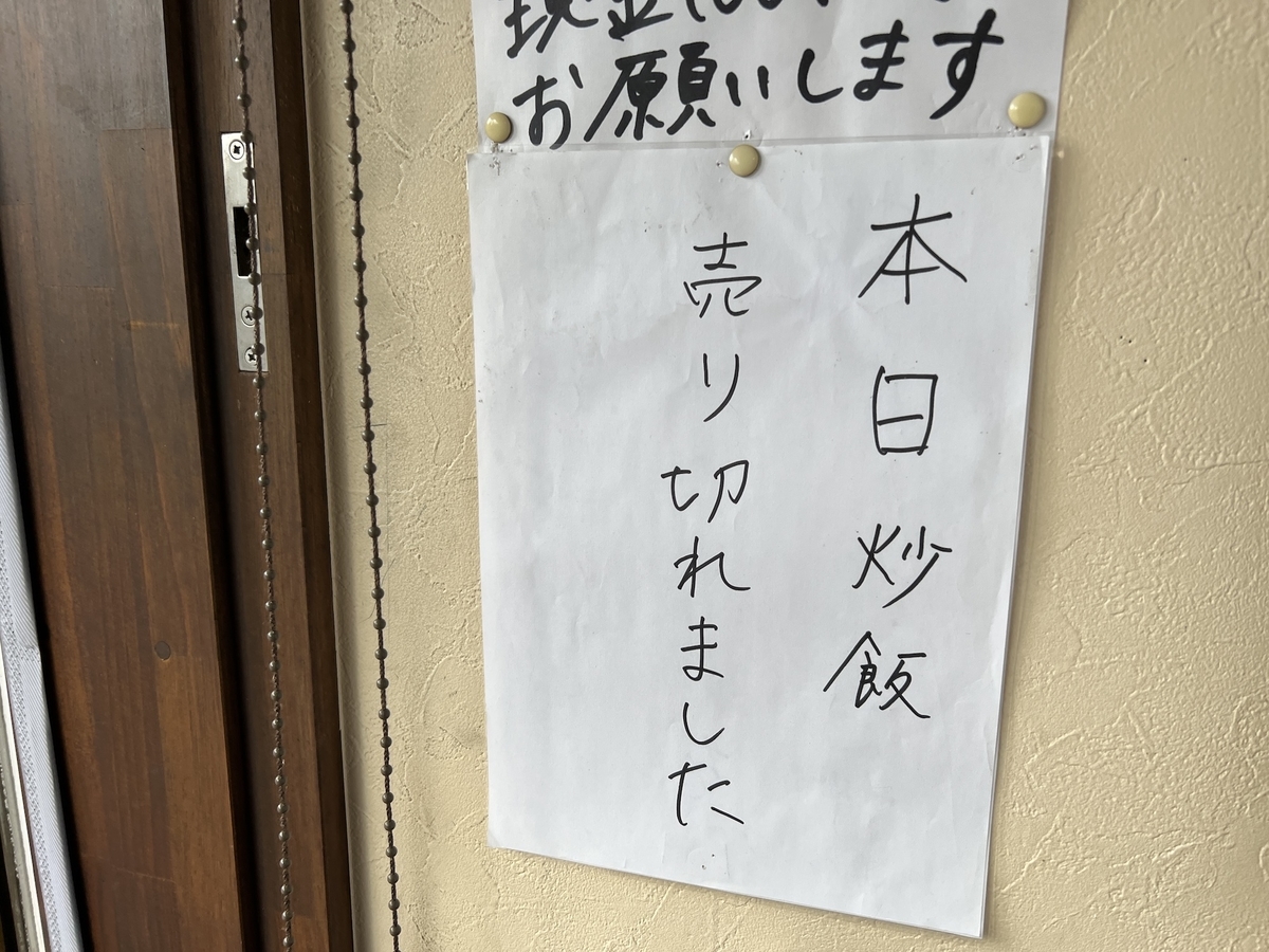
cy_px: 476
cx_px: 634
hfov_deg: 67.3
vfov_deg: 53.1
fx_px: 953
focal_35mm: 26
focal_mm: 5.7
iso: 50
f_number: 1.5
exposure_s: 1/374
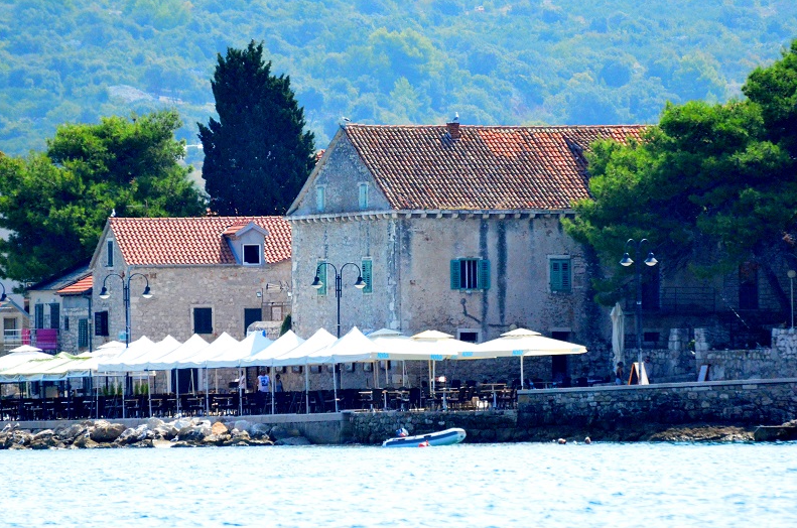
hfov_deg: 3.6
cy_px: 238
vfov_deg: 2.4
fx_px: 12550
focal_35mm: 568
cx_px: 446
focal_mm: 300
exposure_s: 1/8000
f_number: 5.6
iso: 4000
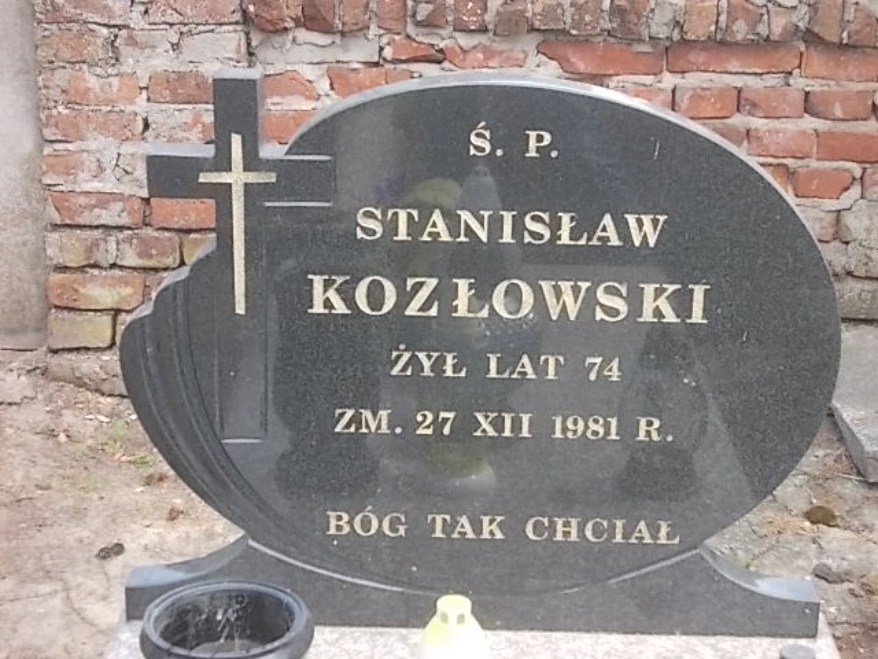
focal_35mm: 71
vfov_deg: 20.7
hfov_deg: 27.4
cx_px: 439
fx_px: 1801
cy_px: 330
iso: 80
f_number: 4.3
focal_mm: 10
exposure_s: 1/80
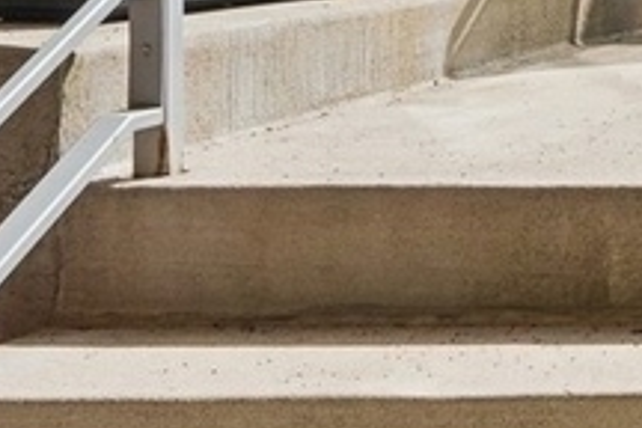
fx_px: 2140
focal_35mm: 120
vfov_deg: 11.3
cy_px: -15
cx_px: 1366
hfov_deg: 13.9
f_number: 8
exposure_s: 1/800
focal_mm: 16
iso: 400
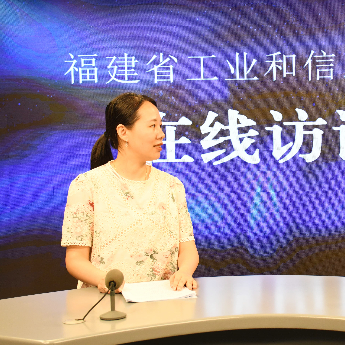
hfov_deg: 27.3
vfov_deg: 27.7
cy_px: 174
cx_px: 259
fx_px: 699
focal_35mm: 62
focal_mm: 32
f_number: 6.3
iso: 1250
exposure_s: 1/160
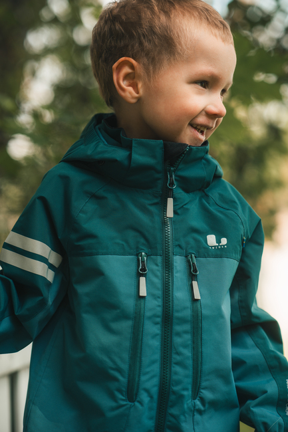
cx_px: 144
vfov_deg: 23.9
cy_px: 216
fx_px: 1020
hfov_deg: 16.1
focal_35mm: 85
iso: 100
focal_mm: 85
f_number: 3.2
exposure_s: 1/500
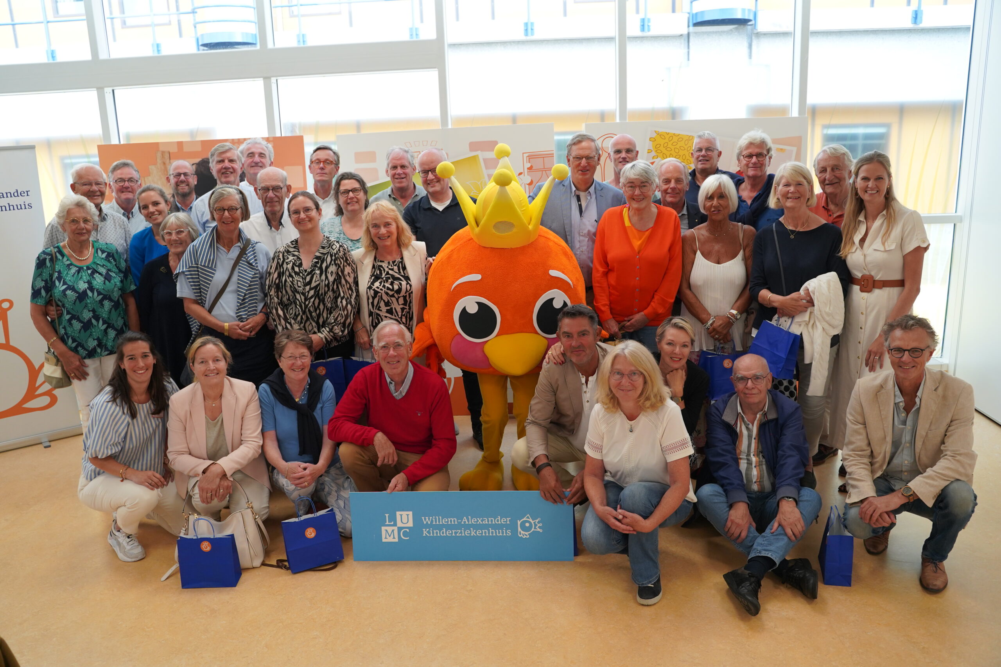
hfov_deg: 65.5
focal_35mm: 28
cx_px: 500
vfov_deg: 46.4
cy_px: 334
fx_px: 779
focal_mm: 28
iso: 1250
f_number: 4
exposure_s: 1/160
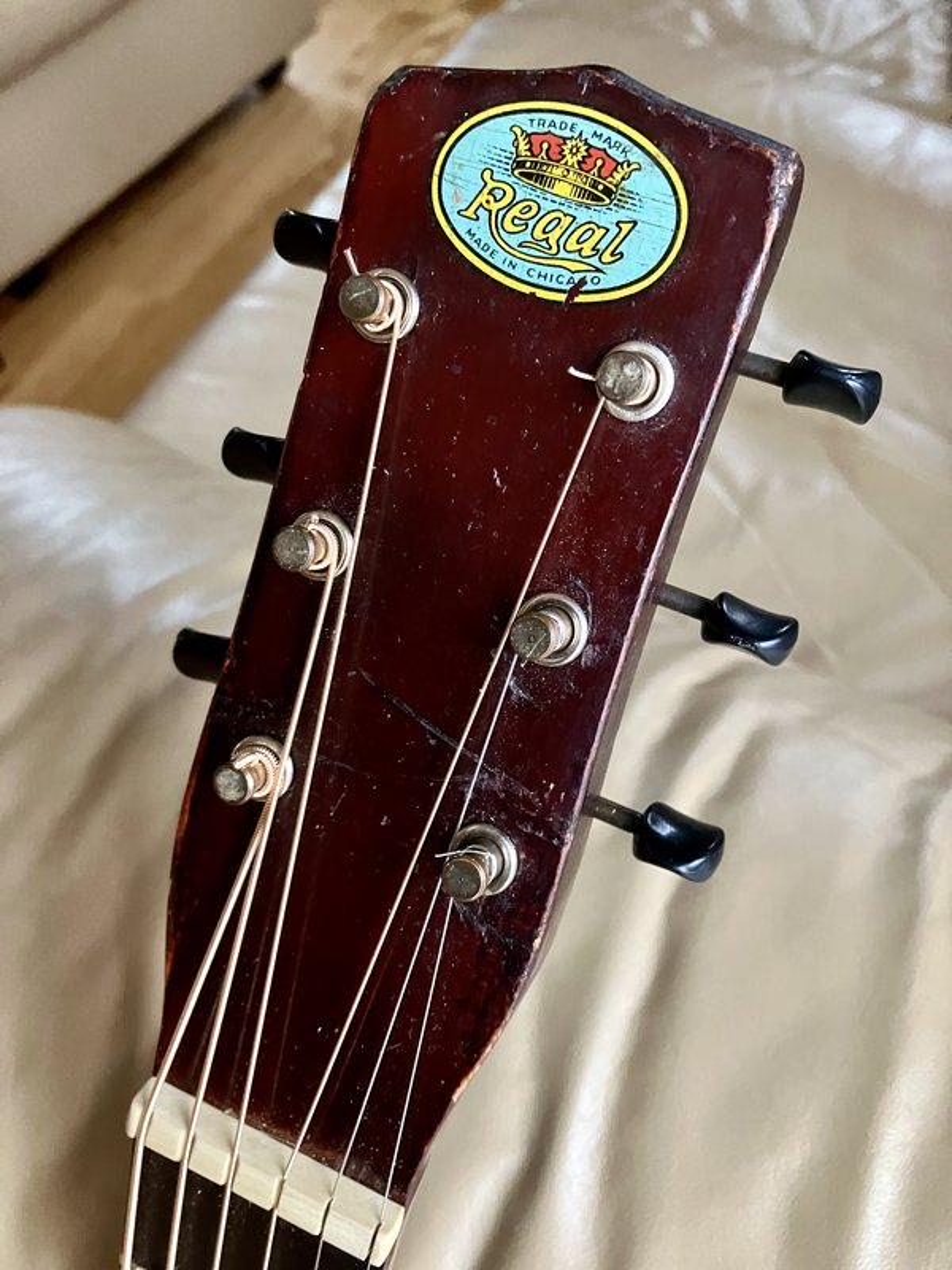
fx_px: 1027
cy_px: 635
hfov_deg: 49.7
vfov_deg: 63.4
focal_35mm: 28
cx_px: 476
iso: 500
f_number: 1.8
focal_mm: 3.99
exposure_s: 1/30
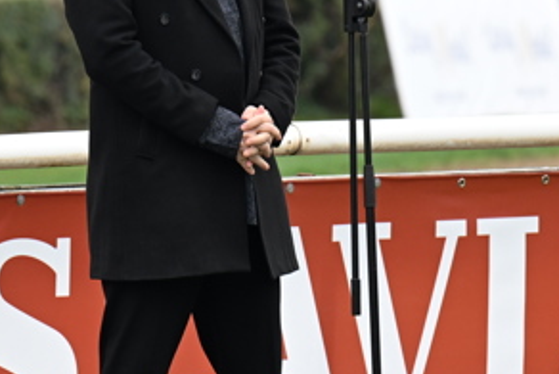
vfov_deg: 2.0
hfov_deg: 3.0
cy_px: 192
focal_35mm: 689
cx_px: 157
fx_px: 10703
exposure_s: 1/640
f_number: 5.6
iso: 640
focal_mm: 195
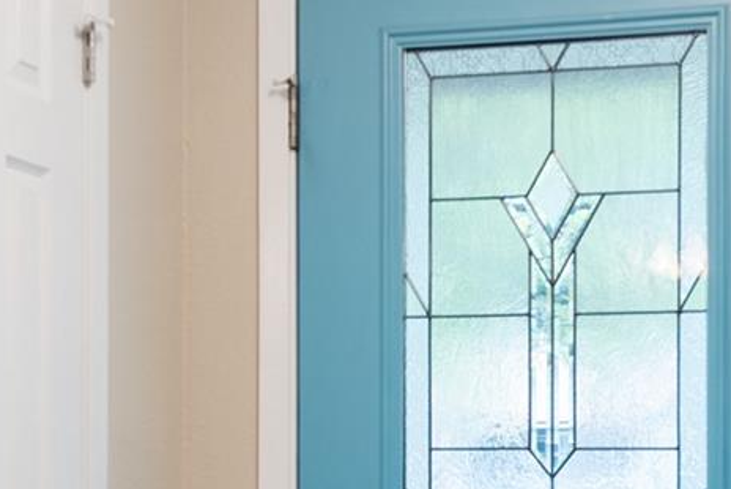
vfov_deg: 13.9
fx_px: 1971
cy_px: 495
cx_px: 419
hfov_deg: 21.0
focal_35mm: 97
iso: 400
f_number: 8
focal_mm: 22
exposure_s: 1/1.67
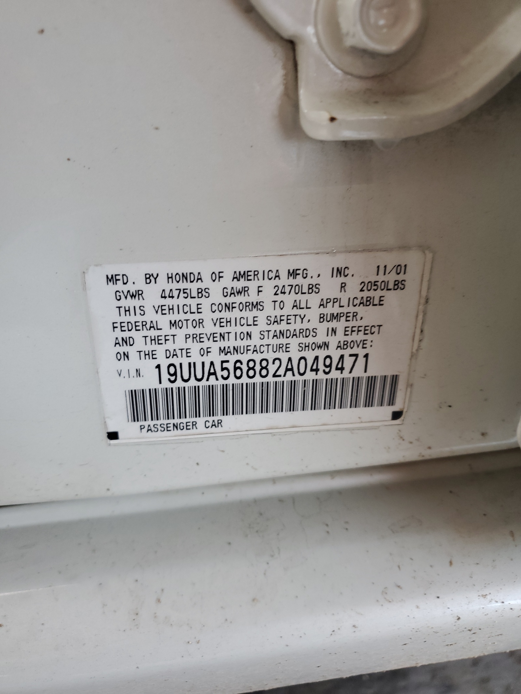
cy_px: 347
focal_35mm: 26
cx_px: 260
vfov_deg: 67.3
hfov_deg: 53.1
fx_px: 522
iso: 65
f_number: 1.5
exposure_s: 1/60.2
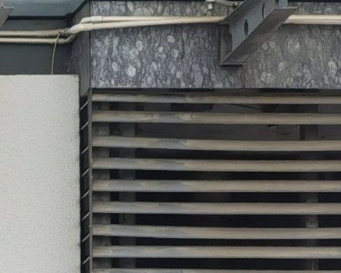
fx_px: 4988
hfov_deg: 3.9
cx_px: -438
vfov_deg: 3.1
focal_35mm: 494
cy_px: 499
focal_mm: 7.48
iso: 50
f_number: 2.4
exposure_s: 1/250
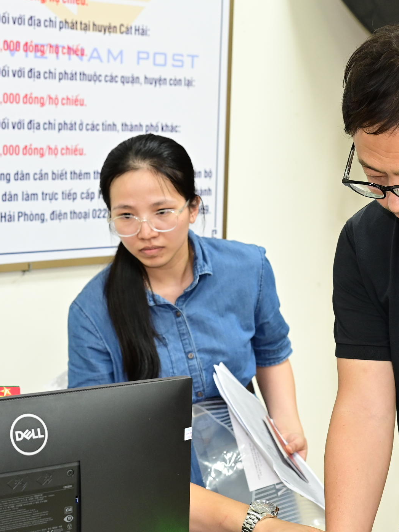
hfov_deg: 19.6
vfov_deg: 25.9
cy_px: 344
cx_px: 136
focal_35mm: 75
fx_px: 1153
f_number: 4
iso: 1600
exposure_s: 1/80
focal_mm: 36
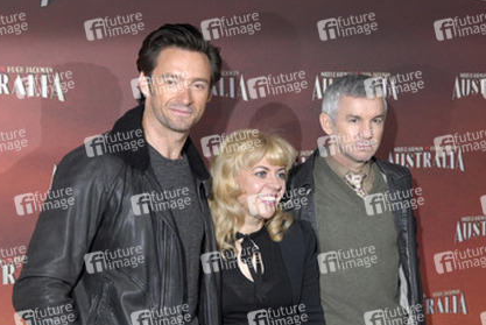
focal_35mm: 73
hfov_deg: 27.8
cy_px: 172
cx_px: 245
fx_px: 980
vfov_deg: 18.8
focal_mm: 45
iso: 800
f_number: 5.6
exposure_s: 1/125
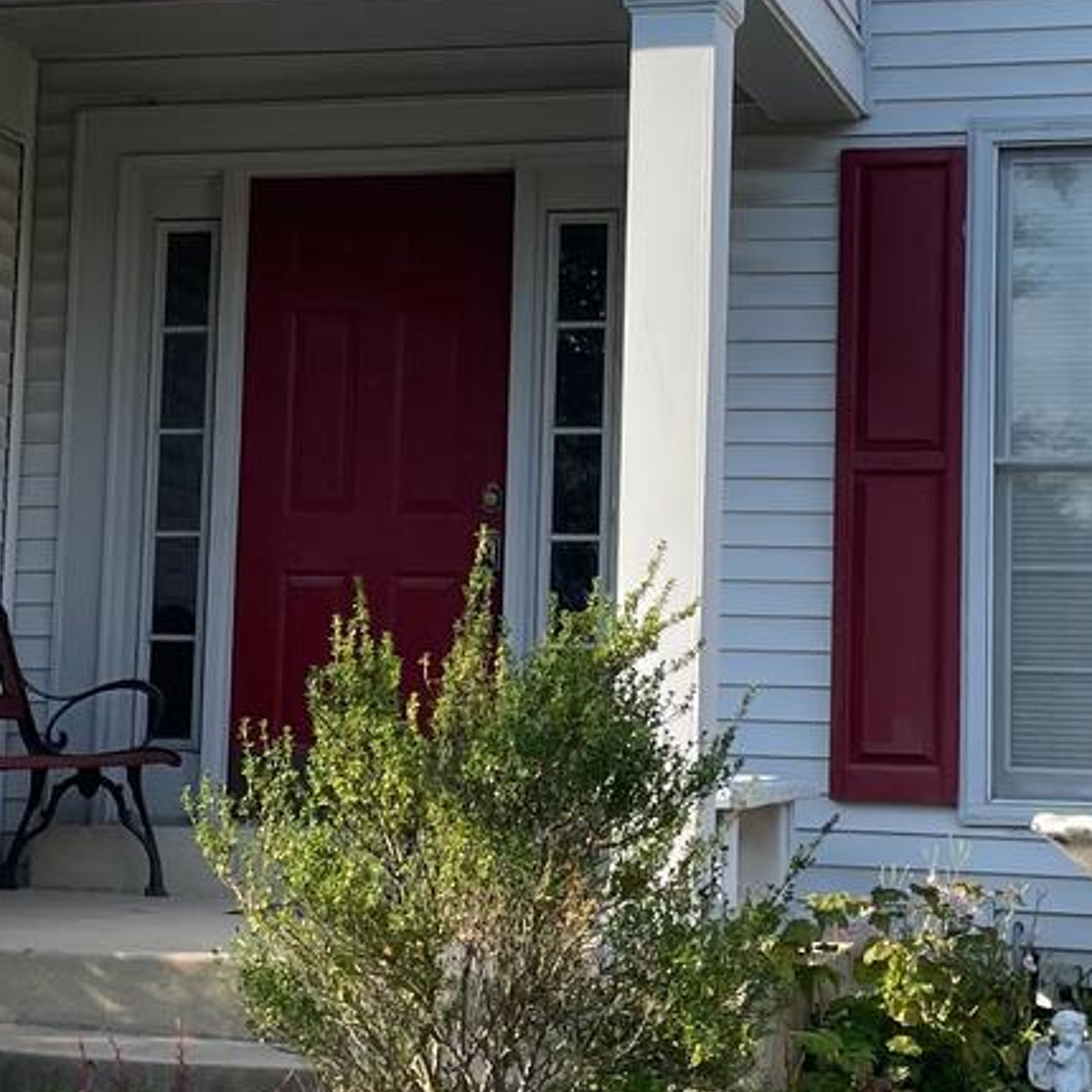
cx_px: 505
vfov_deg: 21.1
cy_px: 373
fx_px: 2927
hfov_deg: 21.1
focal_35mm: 82
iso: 32
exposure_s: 1/1511
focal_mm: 4.2
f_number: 1.6
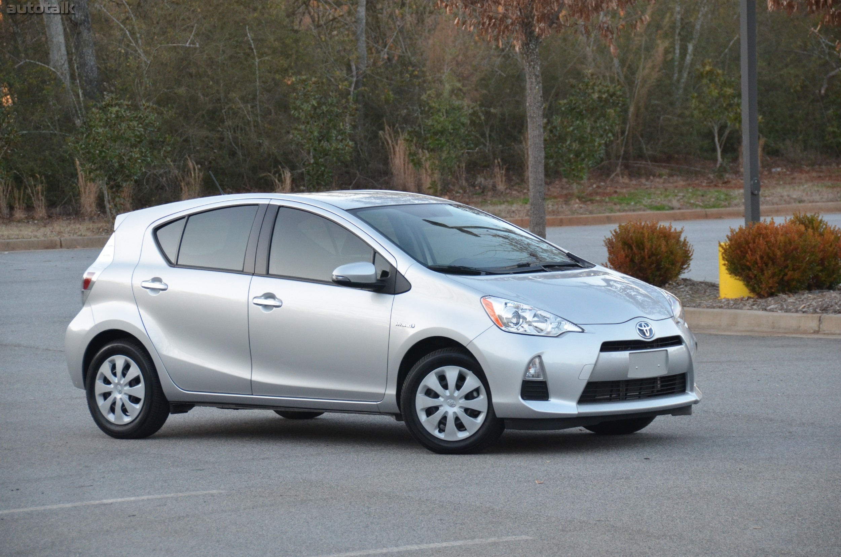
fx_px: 3672
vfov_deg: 8.7
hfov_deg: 13.1
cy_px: 278
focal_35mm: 158
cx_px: 420
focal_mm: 105
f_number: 5.3
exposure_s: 1/320
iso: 1600
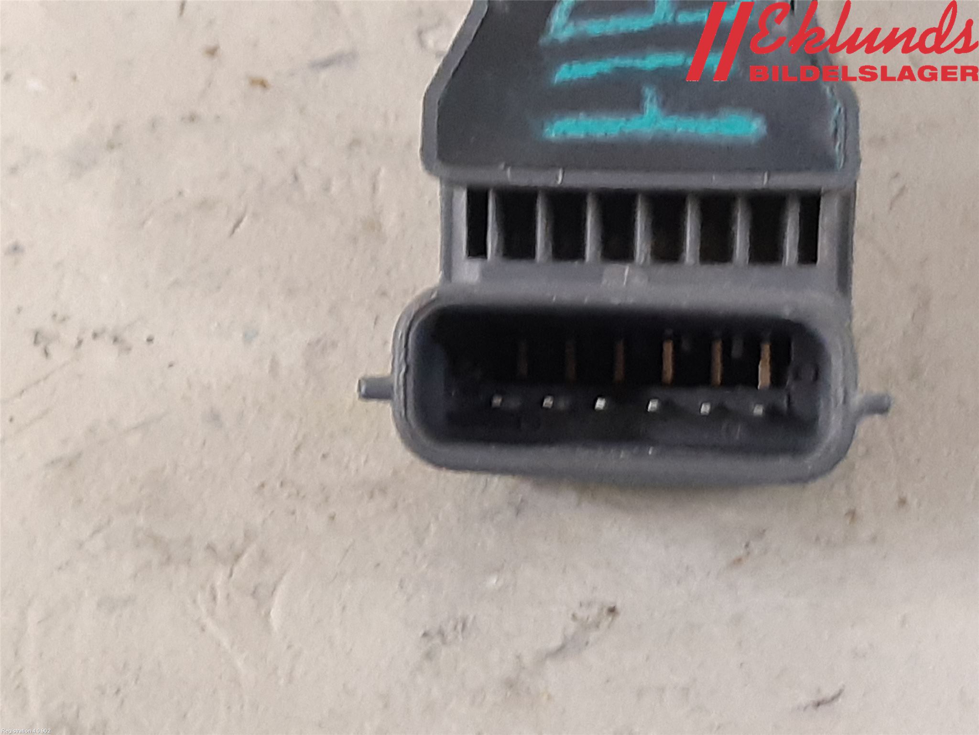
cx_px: 490
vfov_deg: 53.1
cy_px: 368
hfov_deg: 67.3
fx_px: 735
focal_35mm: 26
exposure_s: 1/25
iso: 250
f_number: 1.7
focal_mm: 3.93
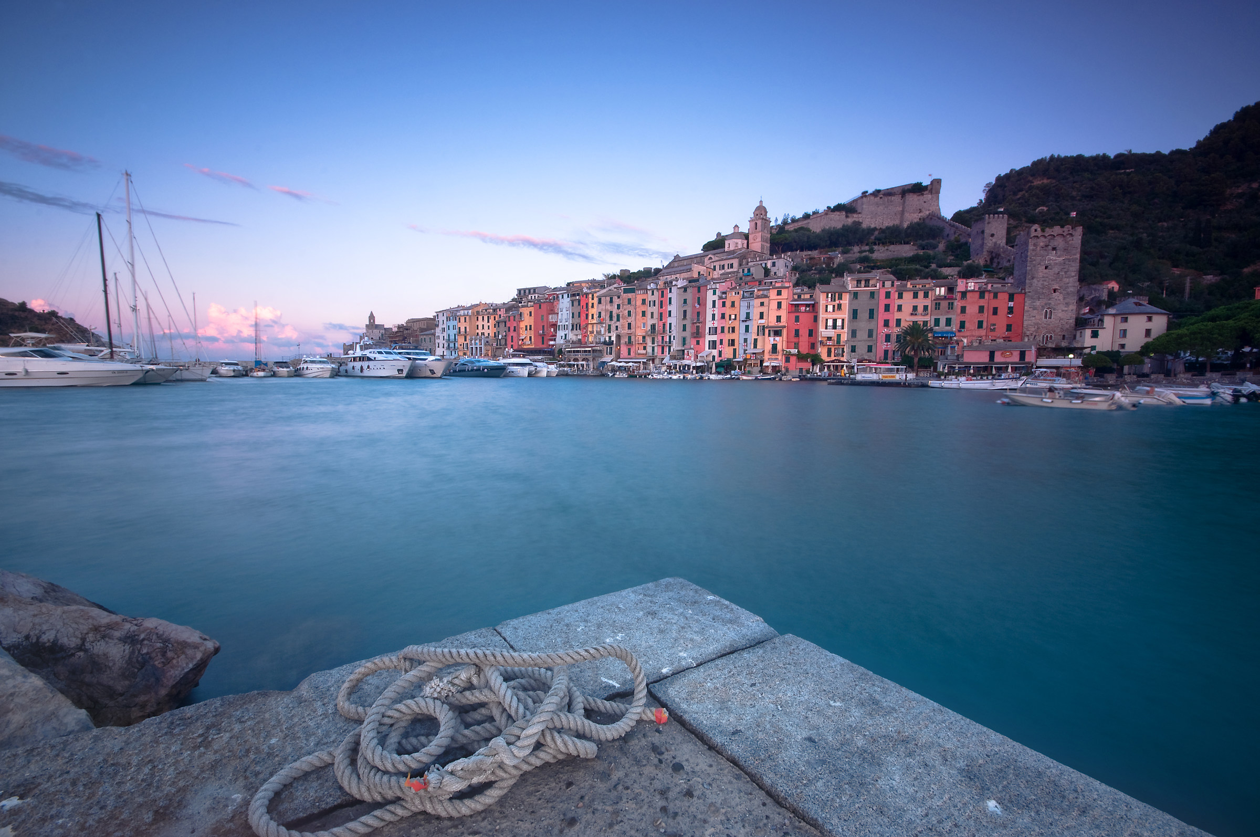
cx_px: 630
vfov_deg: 77.2
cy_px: 418
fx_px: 524
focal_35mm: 15
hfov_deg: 100.5
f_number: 20
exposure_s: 6
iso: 100
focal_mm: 10
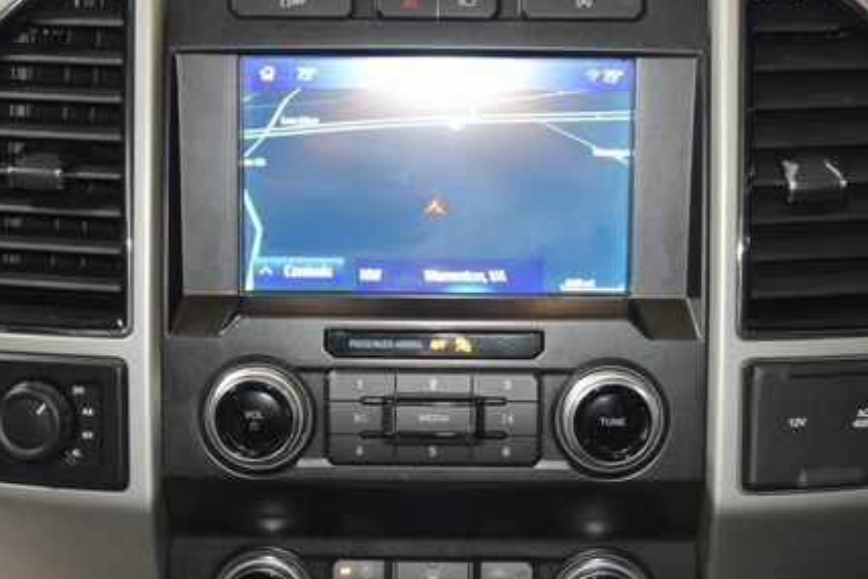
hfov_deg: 20.6
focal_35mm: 99
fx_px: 2388
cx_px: 433
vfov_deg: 13.8
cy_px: 411
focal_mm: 44
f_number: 4.2
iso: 3200
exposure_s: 1/50
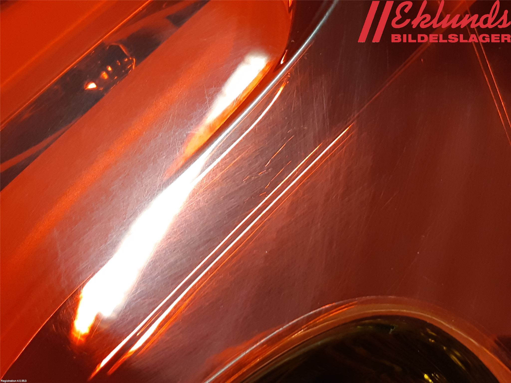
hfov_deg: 67.3
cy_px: 192
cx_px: 256
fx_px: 384
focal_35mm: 26
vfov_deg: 53.1
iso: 125
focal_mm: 3.93
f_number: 1.7
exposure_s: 1/50
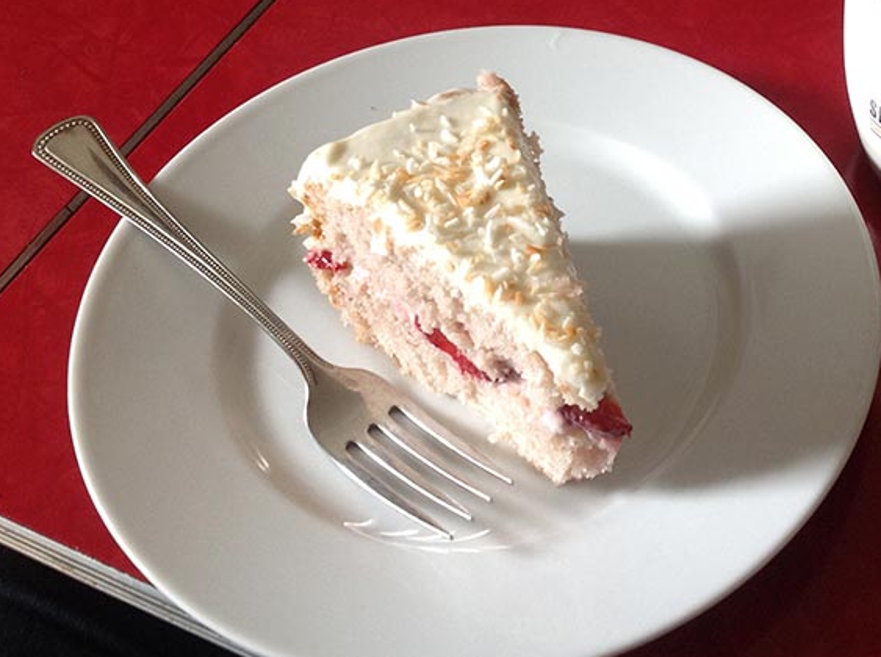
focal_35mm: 56
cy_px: 192
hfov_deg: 33.6
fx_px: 1423
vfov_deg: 25.8
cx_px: 674
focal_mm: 4.28
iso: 80
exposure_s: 1/15
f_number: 2.4
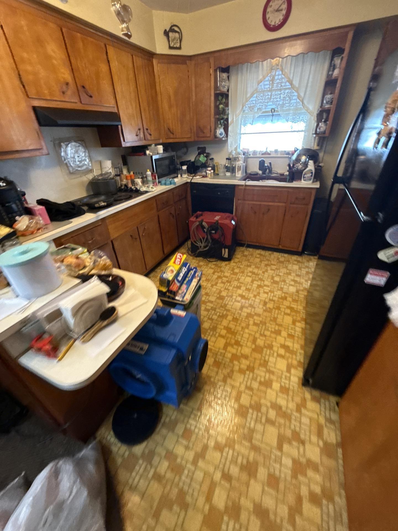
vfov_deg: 102.1
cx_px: 199
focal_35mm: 14
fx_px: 215
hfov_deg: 85.7
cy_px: 266
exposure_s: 1/60
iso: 640
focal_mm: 2.22
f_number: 2.2
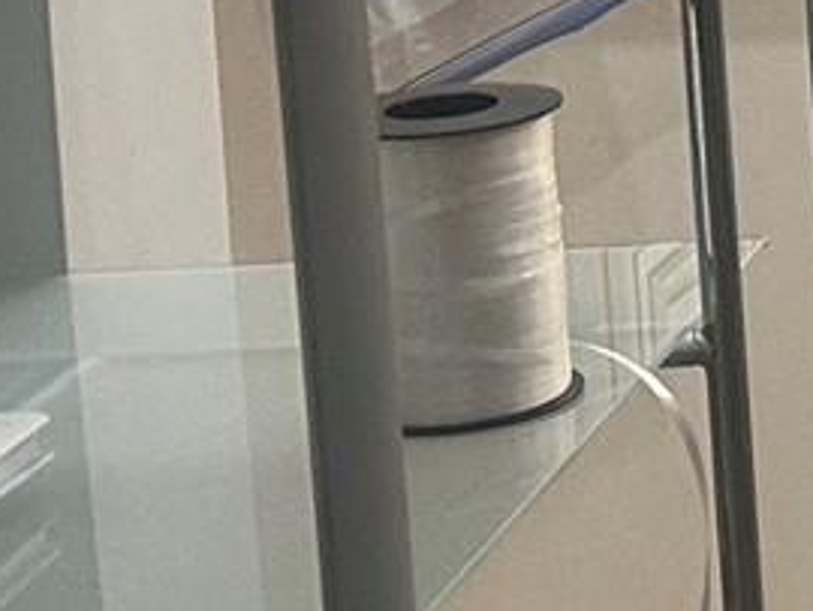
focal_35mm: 182
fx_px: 4278
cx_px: 2921
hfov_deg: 8.1
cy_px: -421
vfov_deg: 7.9
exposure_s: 1/120
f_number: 1.78
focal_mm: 6.86
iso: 125
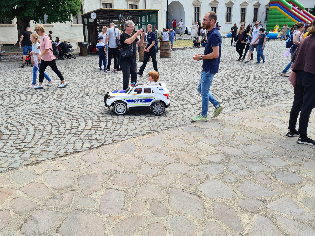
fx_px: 282
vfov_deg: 45.4
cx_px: 130
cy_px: 121
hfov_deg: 58.0
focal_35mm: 31
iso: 50
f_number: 1.8
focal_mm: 5.4
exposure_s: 1/1124
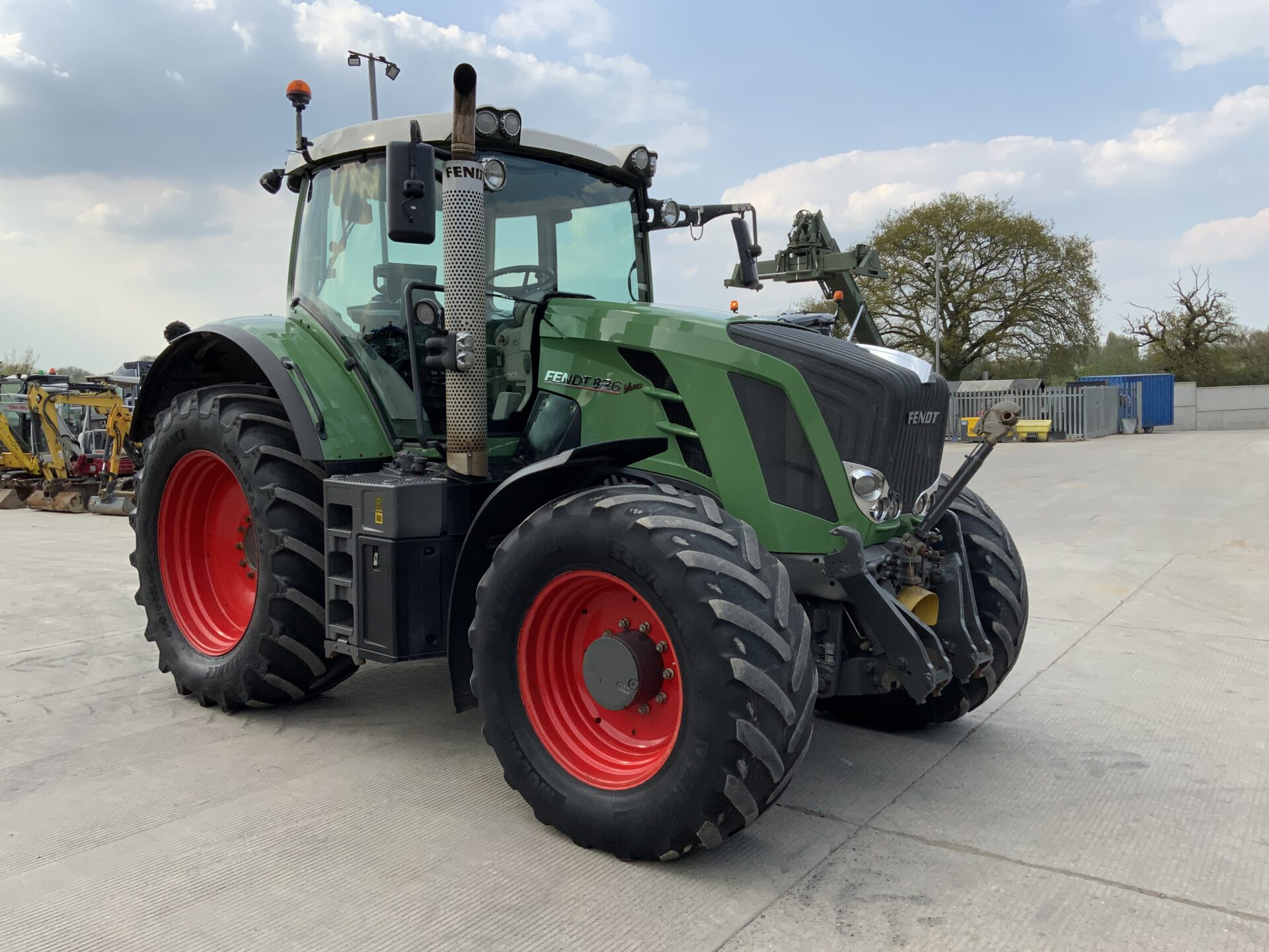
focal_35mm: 29
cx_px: 634
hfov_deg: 61.7
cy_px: 476
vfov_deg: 48.2
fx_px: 1063
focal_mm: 3
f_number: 1.8
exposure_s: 1/1279
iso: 16
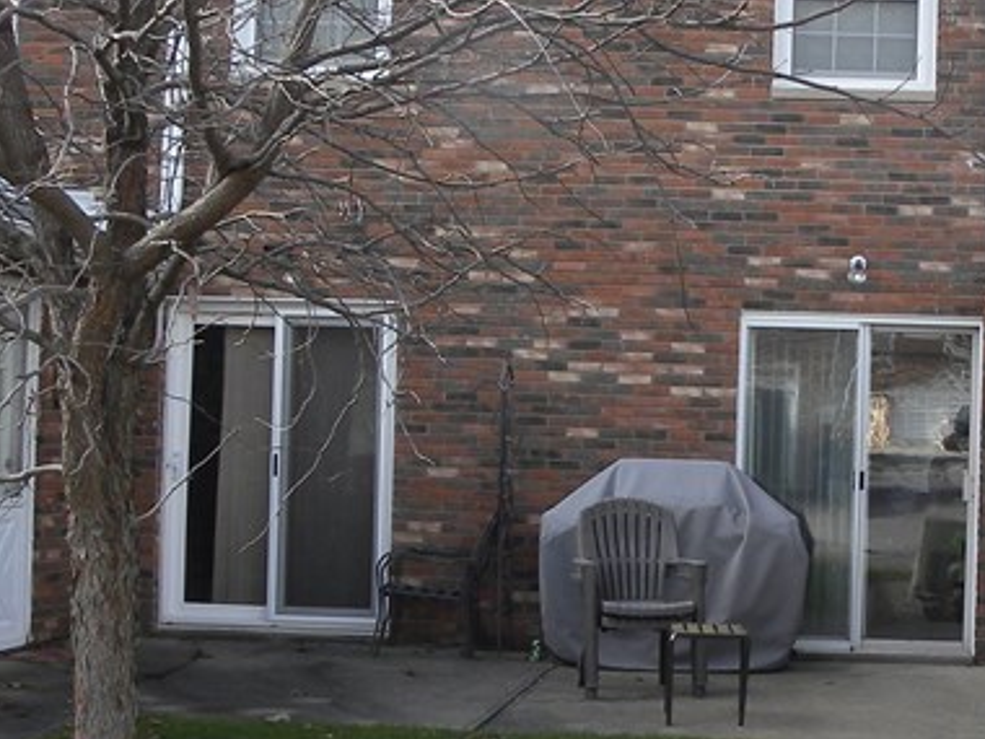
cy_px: 371
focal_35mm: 70
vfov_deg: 21.0
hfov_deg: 27.2
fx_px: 1992
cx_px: 809
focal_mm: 4.6
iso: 64
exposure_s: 1/152
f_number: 4
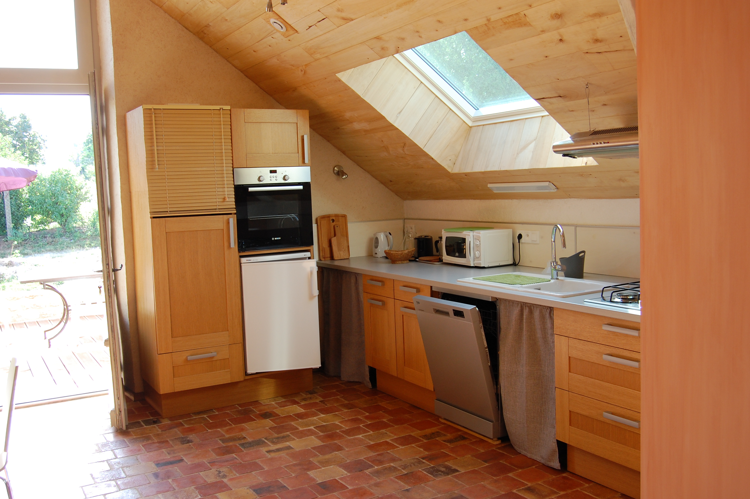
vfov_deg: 38.3
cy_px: 250
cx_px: 375
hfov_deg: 55.1
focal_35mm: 34
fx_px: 718
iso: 400
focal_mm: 23
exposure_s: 1/100
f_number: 5
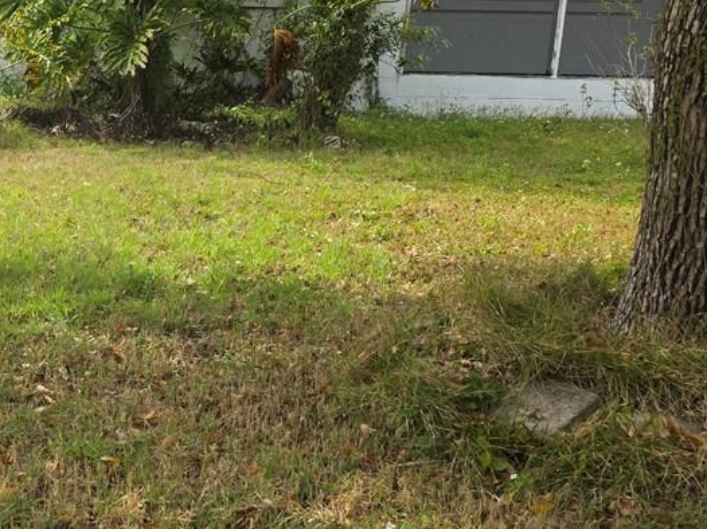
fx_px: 1429
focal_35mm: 70
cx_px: -71
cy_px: 426
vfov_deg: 20.7
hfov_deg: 25.7
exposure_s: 1/2186
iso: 80
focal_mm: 6.3
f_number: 1.7
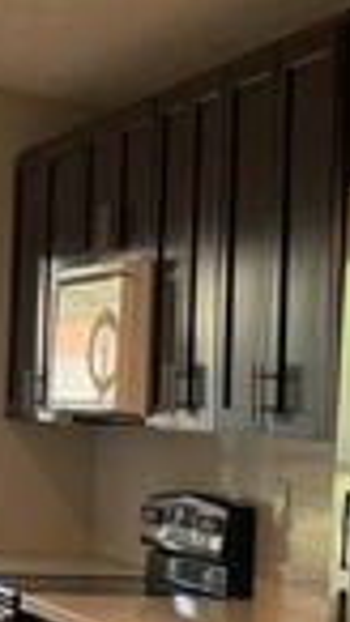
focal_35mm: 106
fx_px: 1751
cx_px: -538
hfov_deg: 9.8
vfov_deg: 20.0
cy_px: 501
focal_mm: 6.76
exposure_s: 1/100
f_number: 1.78
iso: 200
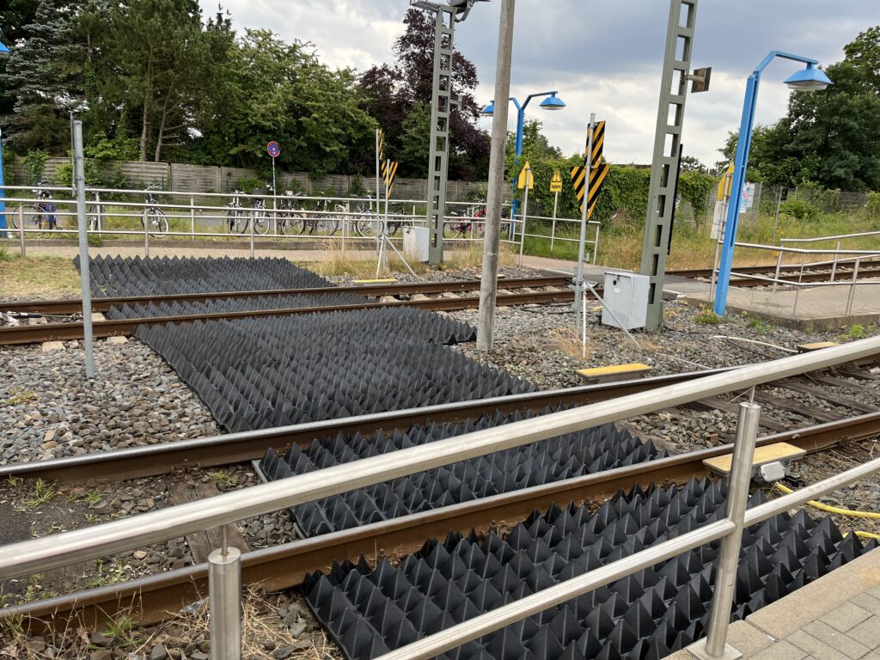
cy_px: 330
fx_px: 661
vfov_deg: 53.1
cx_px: 440
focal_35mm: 26
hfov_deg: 67.3
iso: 50
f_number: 1.6
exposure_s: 1/657
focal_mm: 5.1
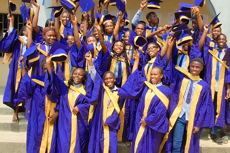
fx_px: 262
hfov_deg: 47.3
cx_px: 130
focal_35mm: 41
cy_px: 80
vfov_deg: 32.6
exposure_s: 1/200
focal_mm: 20
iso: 200
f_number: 7.1
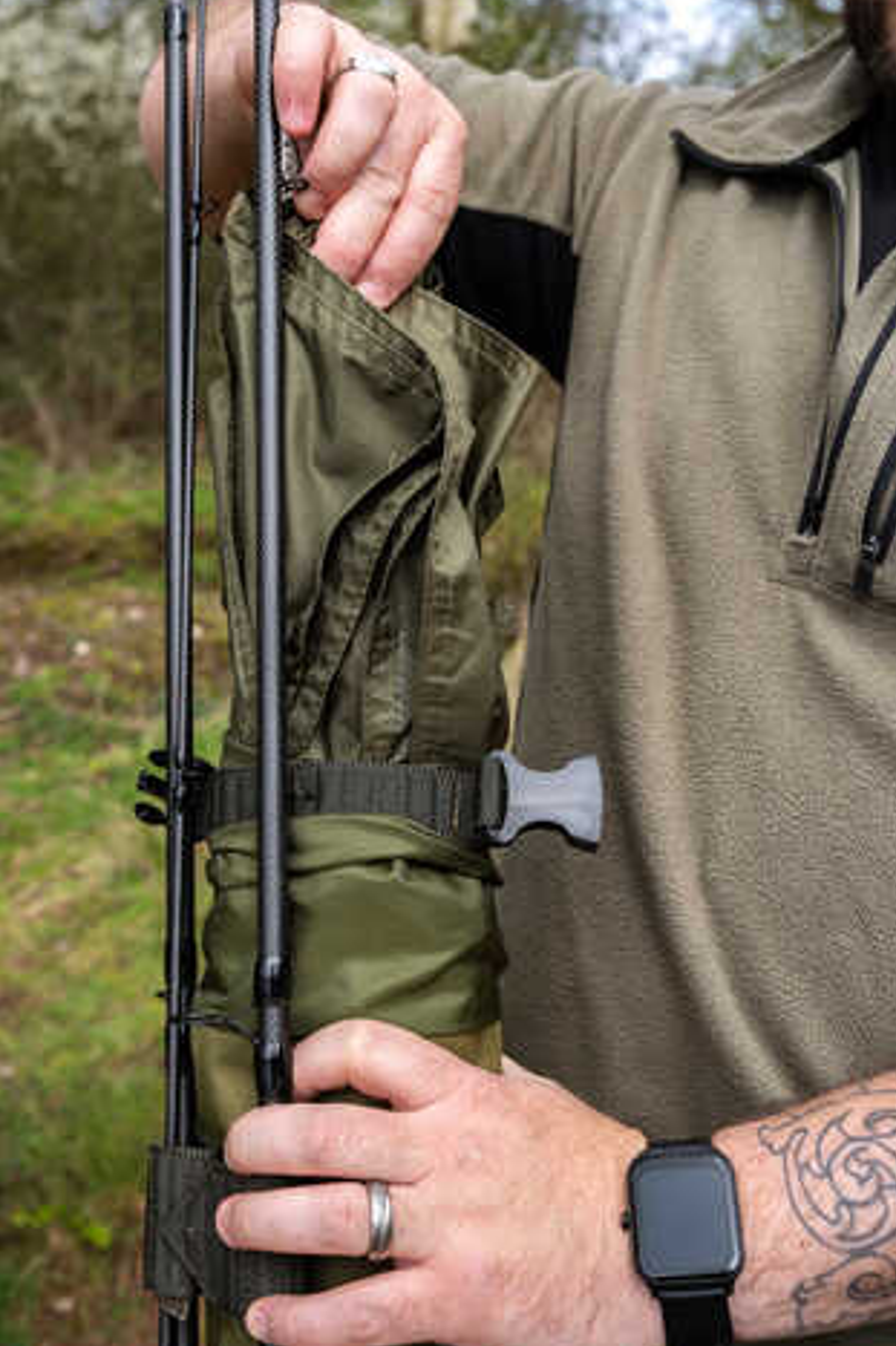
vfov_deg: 43.6
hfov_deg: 29.7
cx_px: 343
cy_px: 617
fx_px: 1681
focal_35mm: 45
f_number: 6.3
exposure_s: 1/100
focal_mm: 35
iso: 100
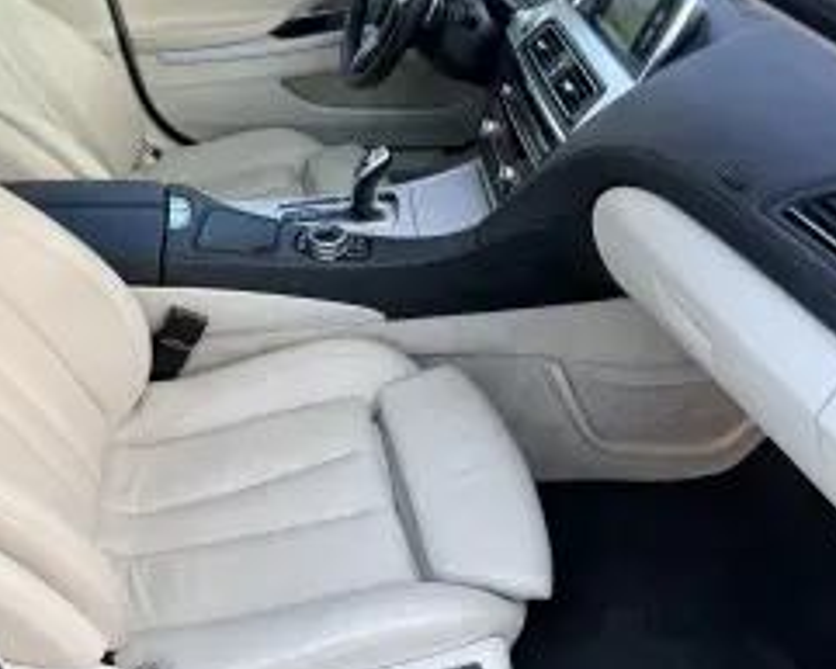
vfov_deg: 42.2
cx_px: 336
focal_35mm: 35
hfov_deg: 51.2
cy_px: 322
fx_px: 866
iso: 125
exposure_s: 1/121
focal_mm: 6.76
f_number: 1.78
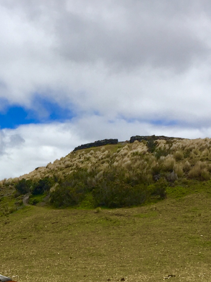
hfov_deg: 16.5
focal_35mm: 86
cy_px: 226
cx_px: -42
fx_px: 699
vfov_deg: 22.5
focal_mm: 4.15
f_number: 2.2
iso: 32
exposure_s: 1/2639
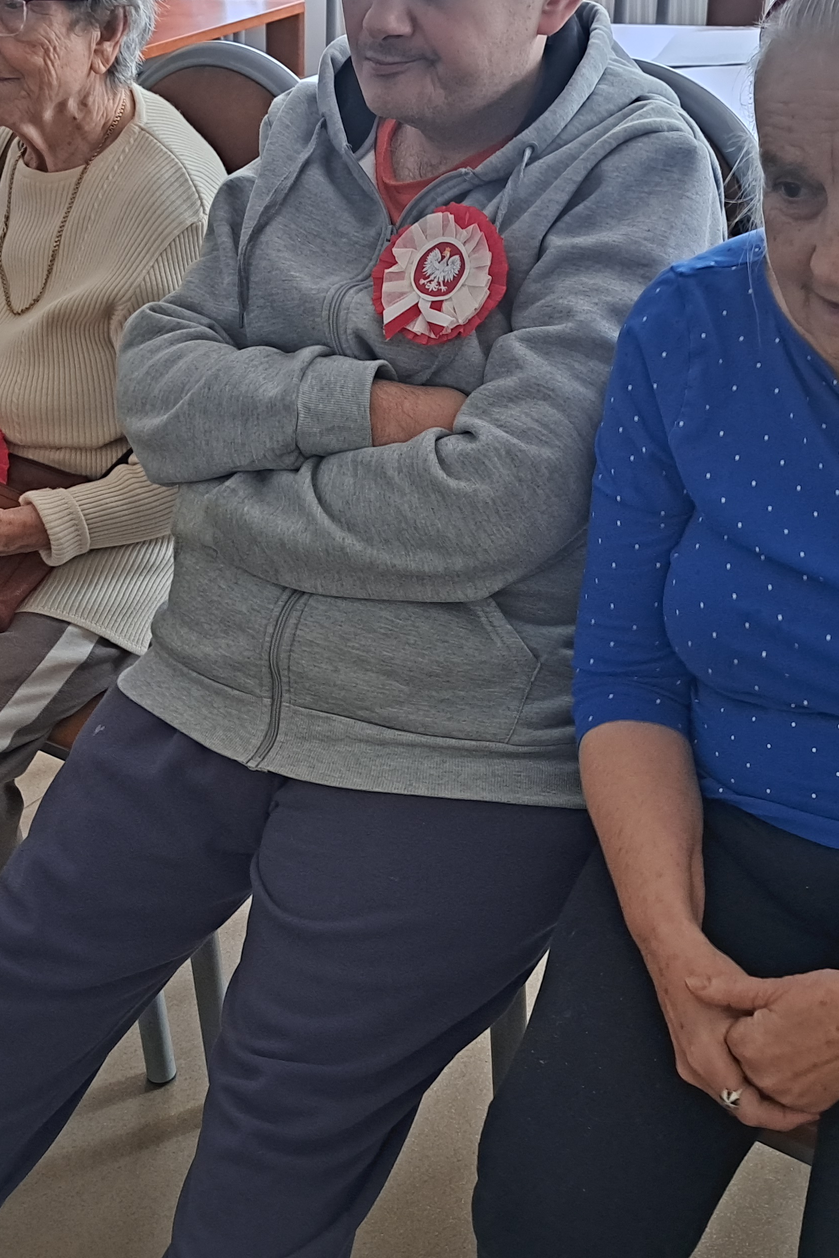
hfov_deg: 29.1
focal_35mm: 46
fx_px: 1608
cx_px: 297
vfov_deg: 42.7
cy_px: 563
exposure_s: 1/25
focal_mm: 5.23
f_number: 1.8
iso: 500
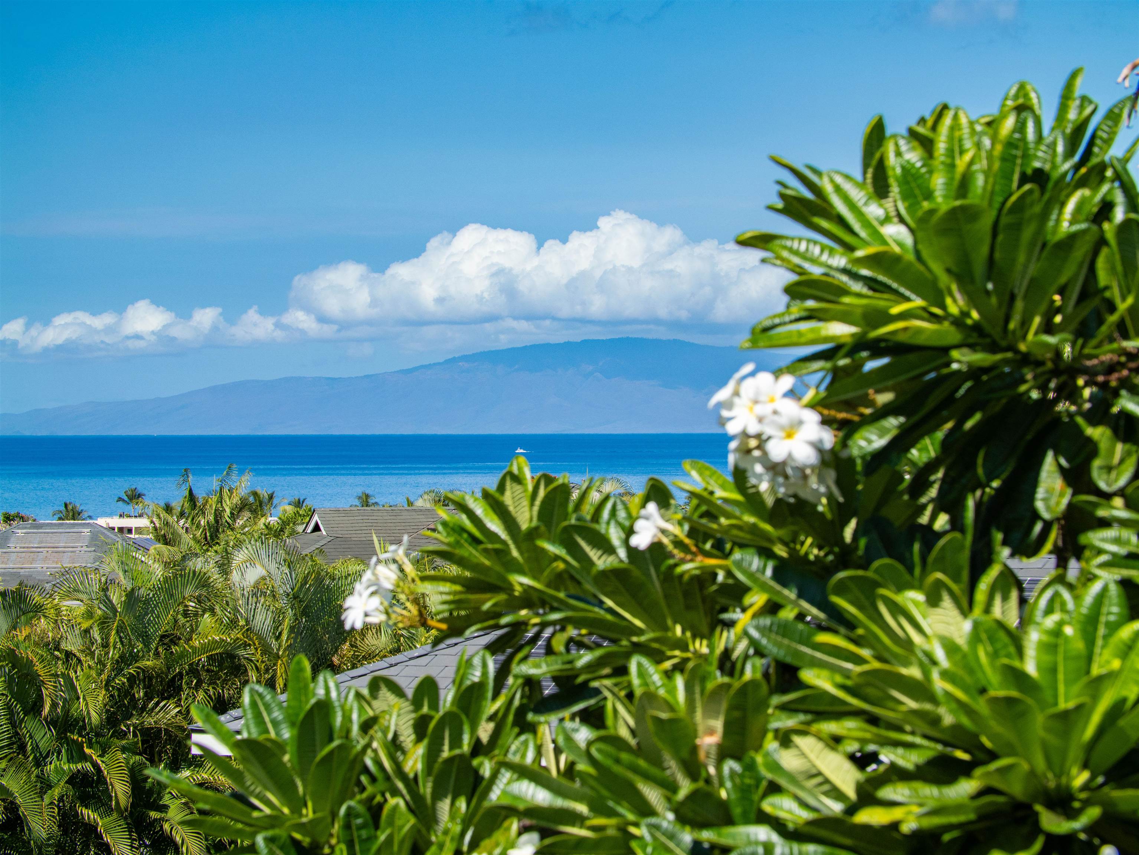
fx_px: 4411
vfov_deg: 11.1
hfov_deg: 14.7
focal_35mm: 134
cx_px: 570
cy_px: 428
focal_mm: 67
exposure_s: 1/320
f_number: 8
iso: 400
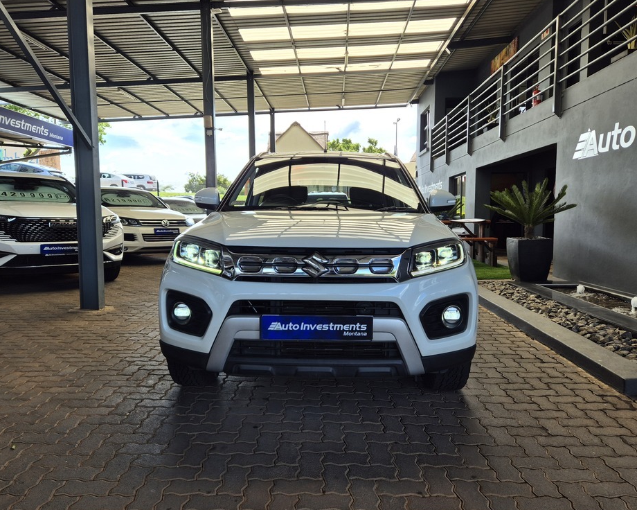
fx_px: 471
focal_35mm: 25
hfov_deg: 68.1
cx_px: 319
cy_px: 247
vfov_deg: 56.8
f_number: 1.8
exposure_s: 1/313
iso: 25
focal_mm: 5.4
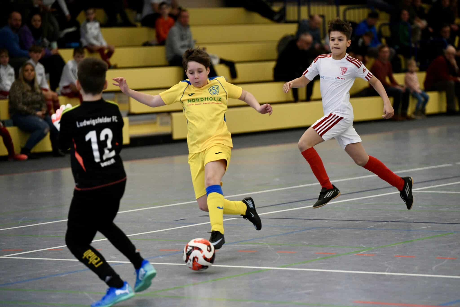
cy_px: 154
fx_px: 1789
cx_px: 230
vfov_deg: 9.8
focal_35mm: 140
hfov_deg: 14.7
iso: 5000
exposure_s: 1/1250
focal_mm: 140
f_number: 2.8
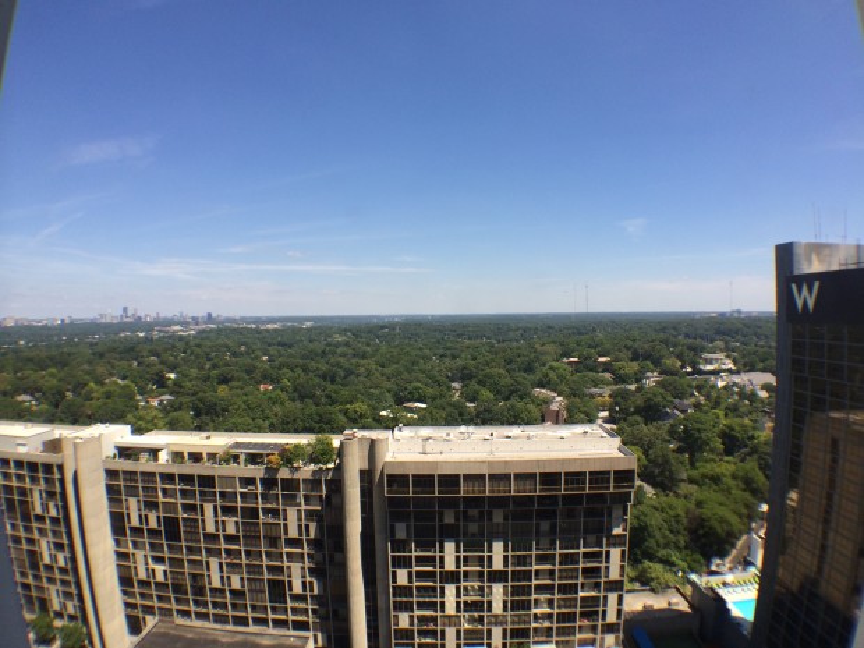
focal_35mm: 30
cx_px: 432
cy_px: 324
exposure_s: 1/892
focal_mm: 4.12
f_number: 2.2
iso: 32
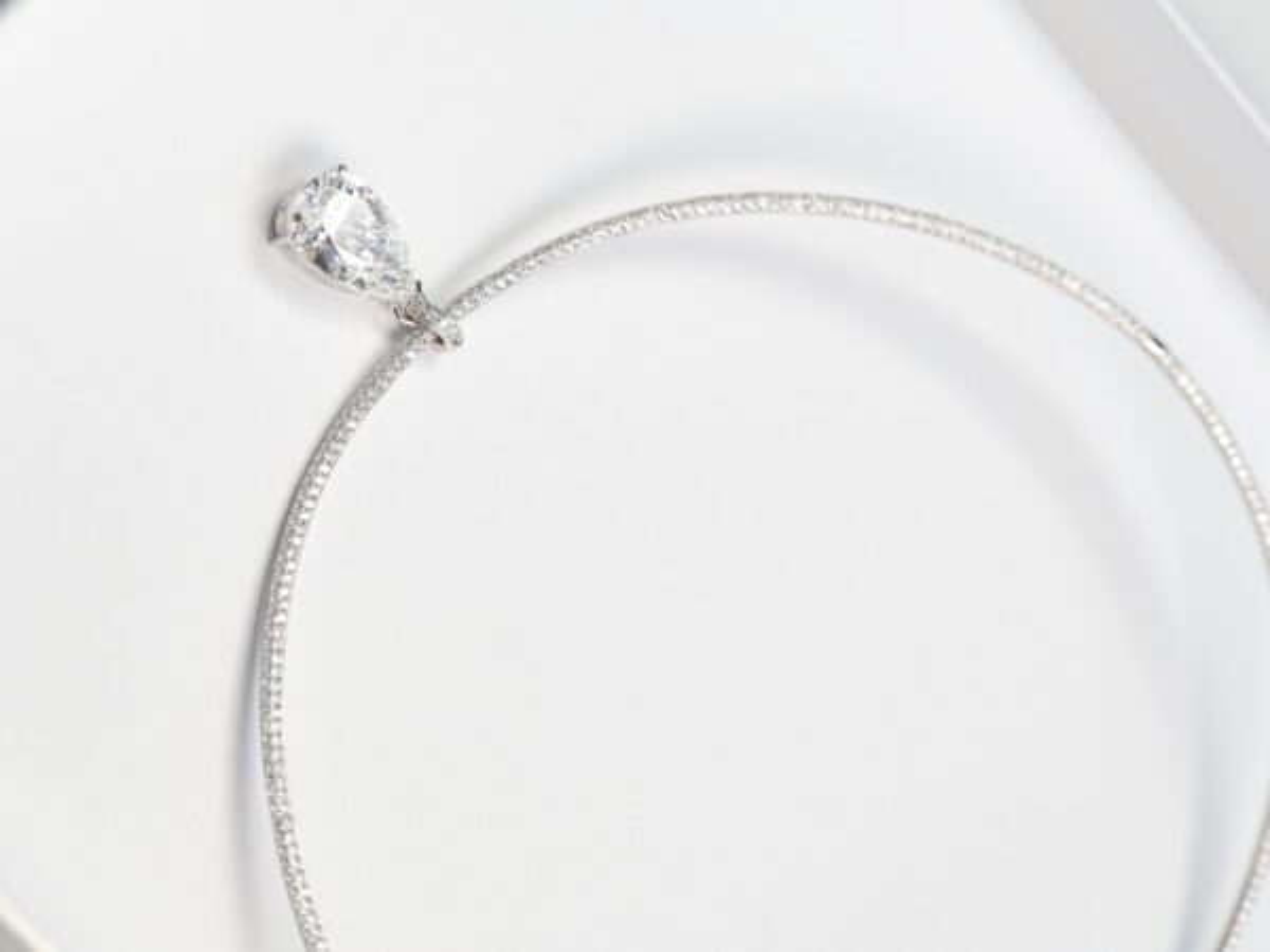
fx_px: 4403
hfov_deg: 16.4
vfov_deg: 12.3
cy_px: 476
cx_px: 635
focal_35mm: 120
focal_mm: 60
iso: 500
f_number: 5
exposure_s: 1/320
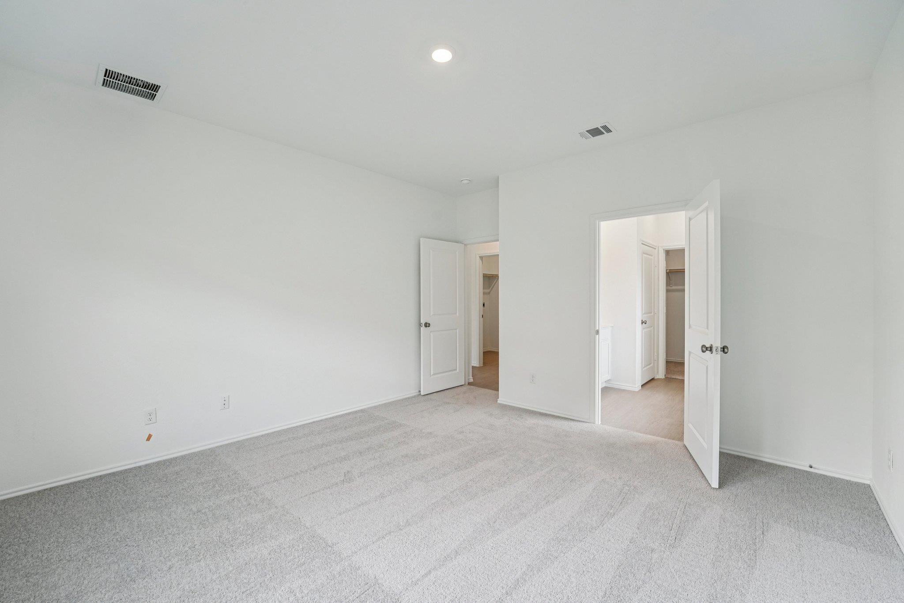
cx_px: 452
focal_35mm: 14
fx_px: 352
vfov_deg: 81.2
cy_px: 302
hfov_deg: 104.3
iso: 400
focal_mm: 14
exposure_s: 1/50
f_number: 8
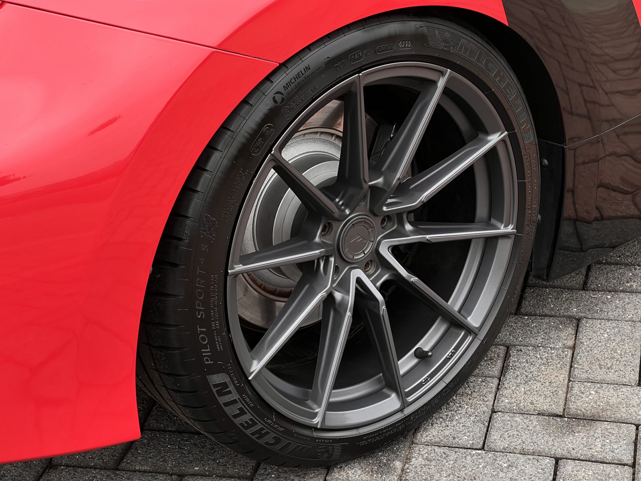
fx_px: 1426
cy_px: 240
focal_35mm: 77
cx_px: 320
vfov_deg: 19.1
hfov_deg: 25.3
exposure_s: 1/99
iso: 50
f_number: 2.8
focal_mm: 9
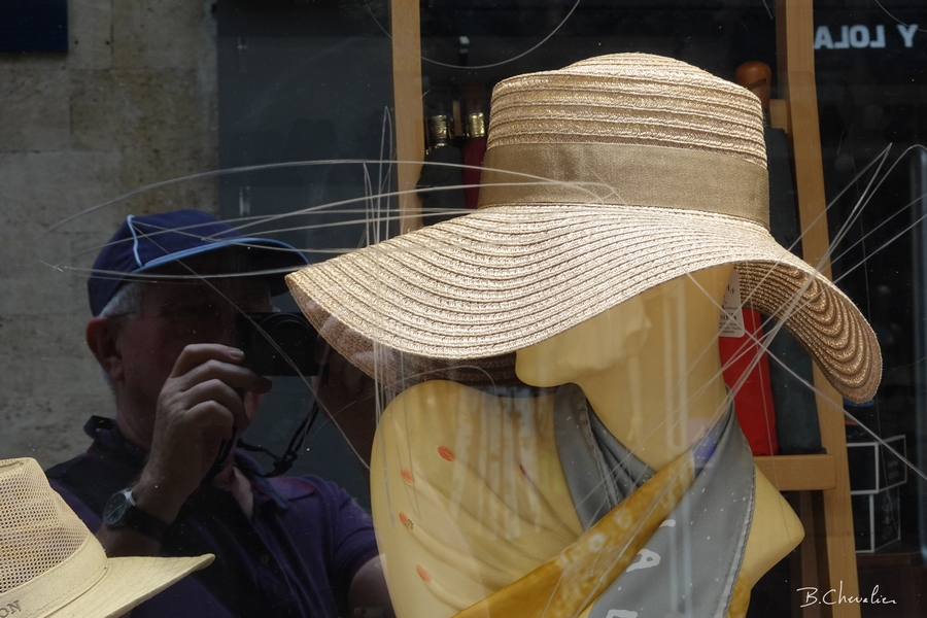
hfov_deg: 26.7
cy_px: 309
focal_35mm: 76
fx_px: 1957
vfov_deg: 17.9
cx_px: 464
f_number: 8
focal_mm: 27.98
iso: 160
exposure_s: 1/40
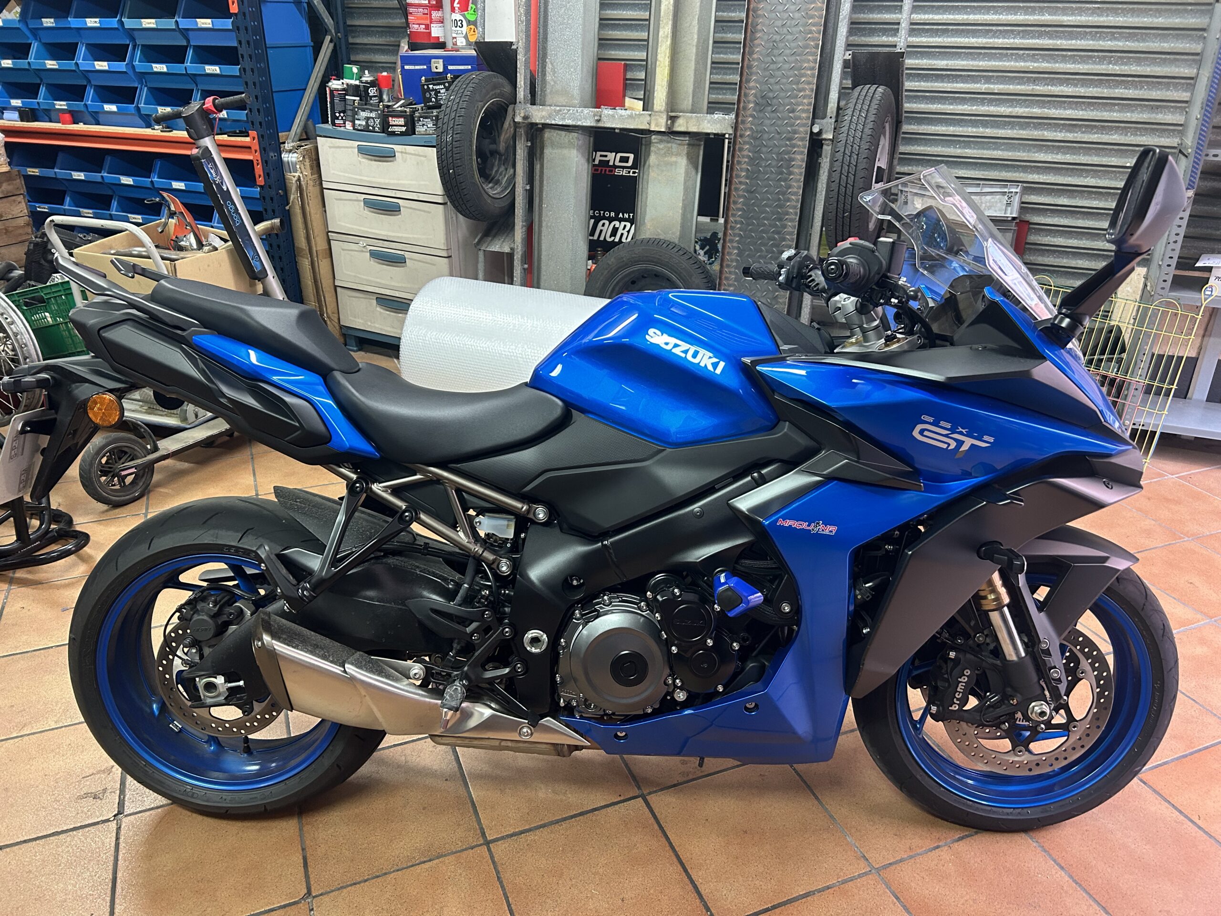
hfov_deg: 67.3
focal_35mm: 26
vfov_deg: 53.1
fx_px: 917
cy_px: 458
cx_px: 610
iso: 250
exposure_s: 1/50
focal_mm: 5.7
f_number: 1.5
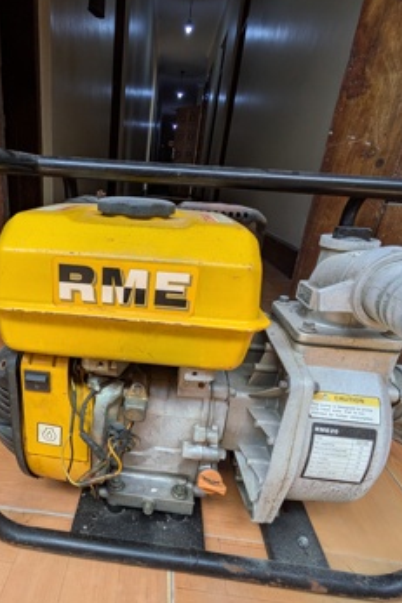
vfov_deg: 81.1
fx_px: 352
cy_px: 325
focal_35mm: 21
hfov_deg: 58.0
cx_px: 131
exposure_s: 1/173
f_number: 2.2
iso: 74
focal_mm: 1.83
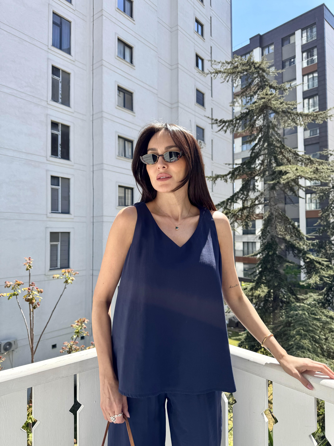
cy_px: 223
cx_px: 167
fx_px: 309
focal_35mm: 24
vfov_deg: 71.6
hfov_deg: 56.8
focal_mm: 6.76
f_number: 1.78
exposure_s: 1/1560
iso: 80
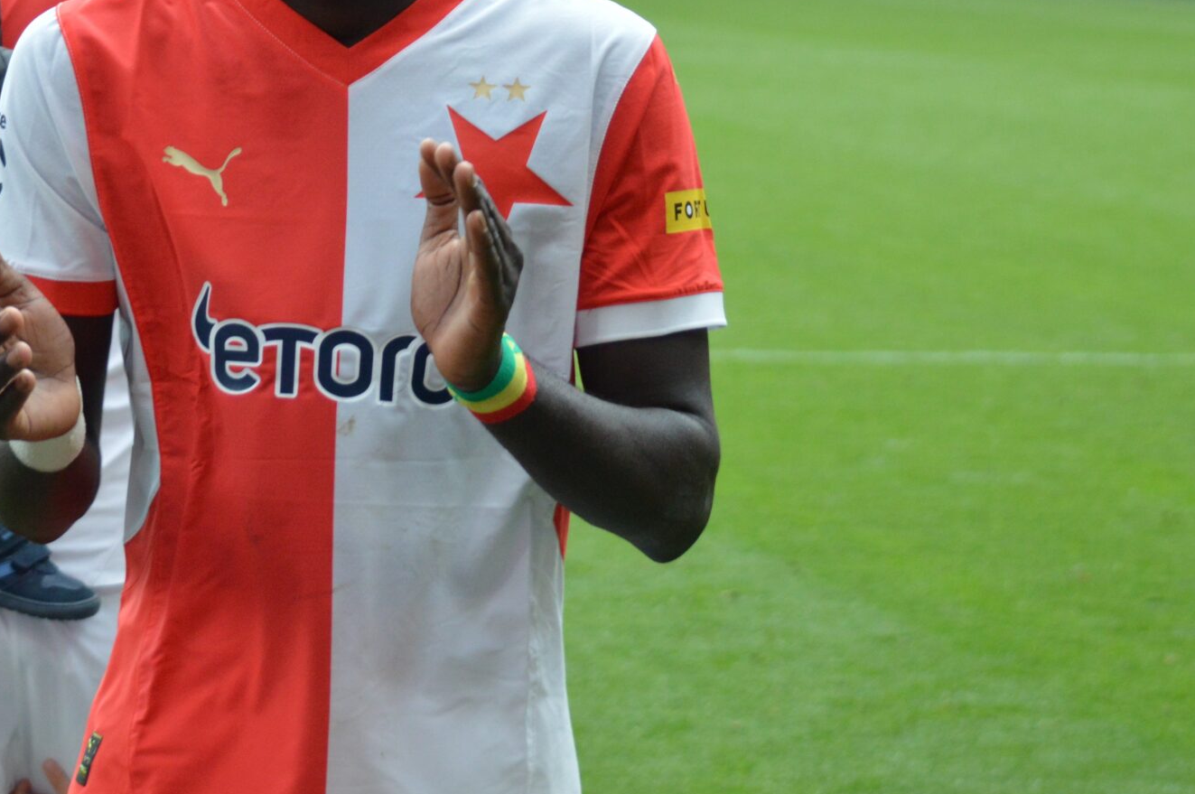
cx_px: 423
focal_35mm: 180
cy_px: 37
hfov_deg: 11.4
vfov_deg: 7.6
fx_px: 5968
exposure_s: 1/200
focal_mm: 62
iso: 800
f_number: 4.5
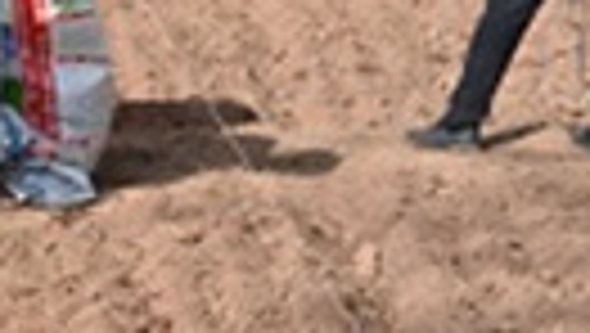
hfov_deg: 13.3
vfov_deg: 7.7
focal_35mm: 158
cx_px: -104
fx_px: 2474
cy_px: 18
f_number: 8
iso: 110
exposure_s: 1/250
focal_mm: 24
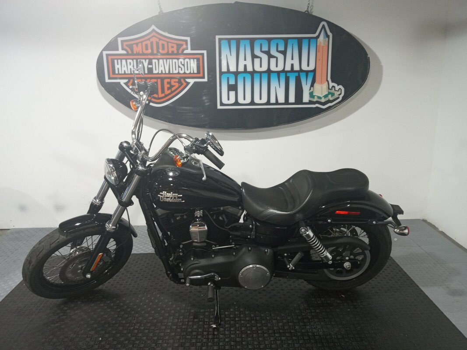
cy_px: 175
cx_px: 234
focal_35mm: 28
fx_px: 378
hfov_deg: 63.4
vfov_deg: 49.7
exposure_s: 1/40
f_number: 2.2
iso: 370
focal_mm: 3.71
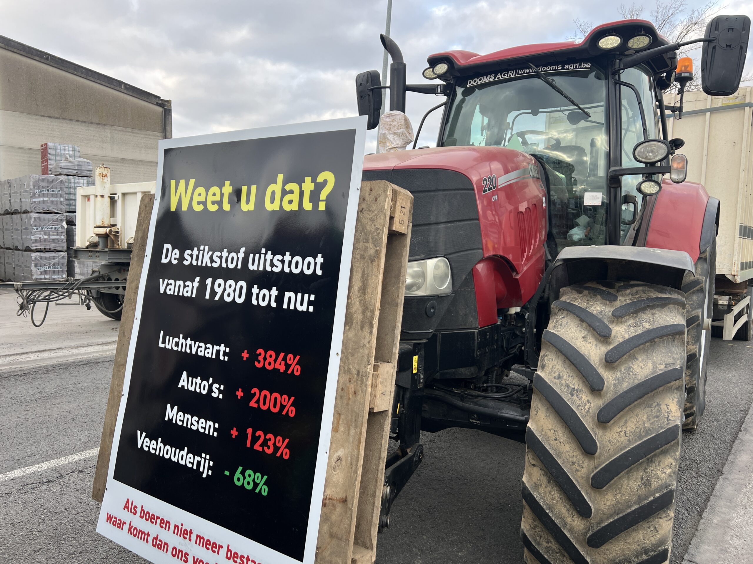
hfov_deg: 67.3
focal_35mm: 26
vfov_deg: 53.1
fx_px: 566
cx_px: 376
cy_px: 282
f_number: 1.5
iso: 50
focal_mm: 5.7
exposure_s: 1/327
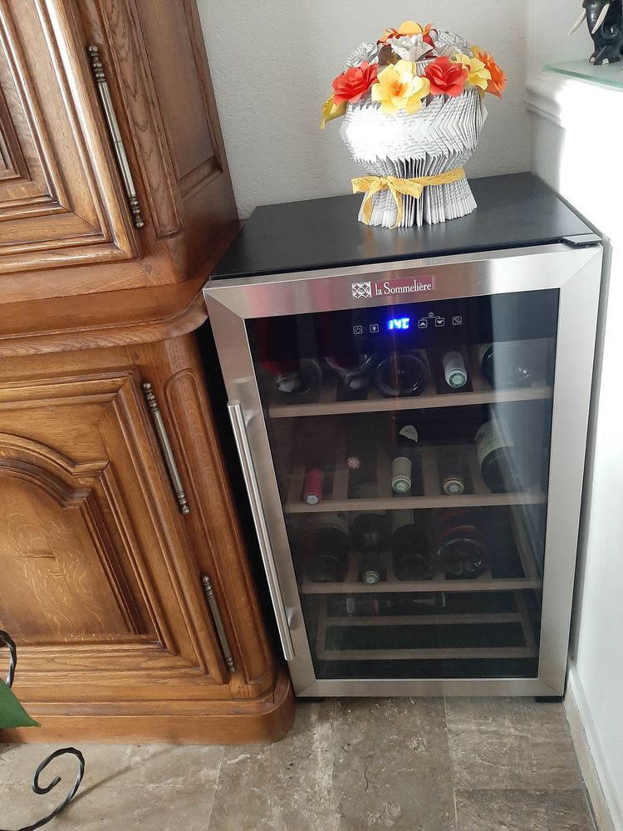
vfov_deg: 67.3
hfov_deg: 53.1
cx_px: 312
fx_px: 624
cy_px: 416
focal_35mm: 26
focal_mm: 3.93
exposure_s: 1/20
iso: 500
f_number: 1.7
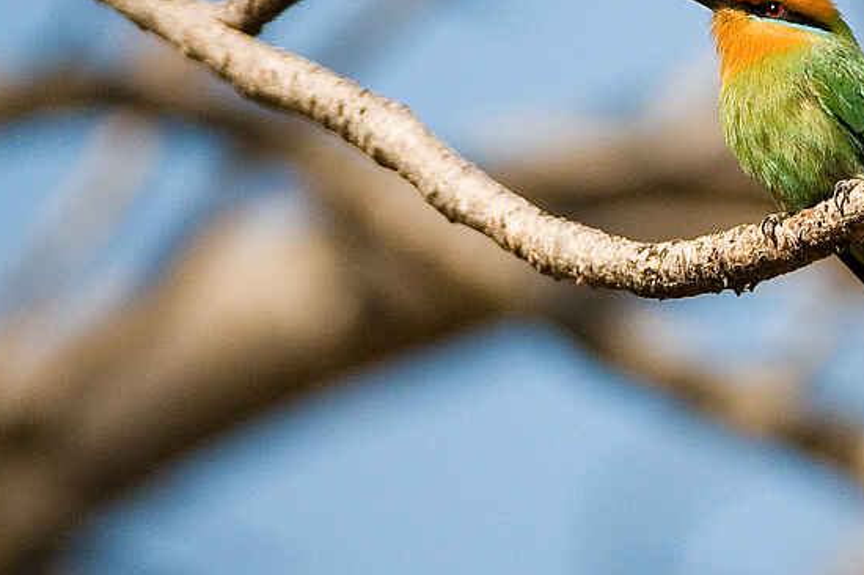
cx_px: 649
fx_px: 23025
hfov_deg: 2.1
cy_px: 255
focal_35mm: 960
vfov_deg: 1.4
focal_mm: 400
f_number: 4
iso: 800
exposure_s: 1/4000
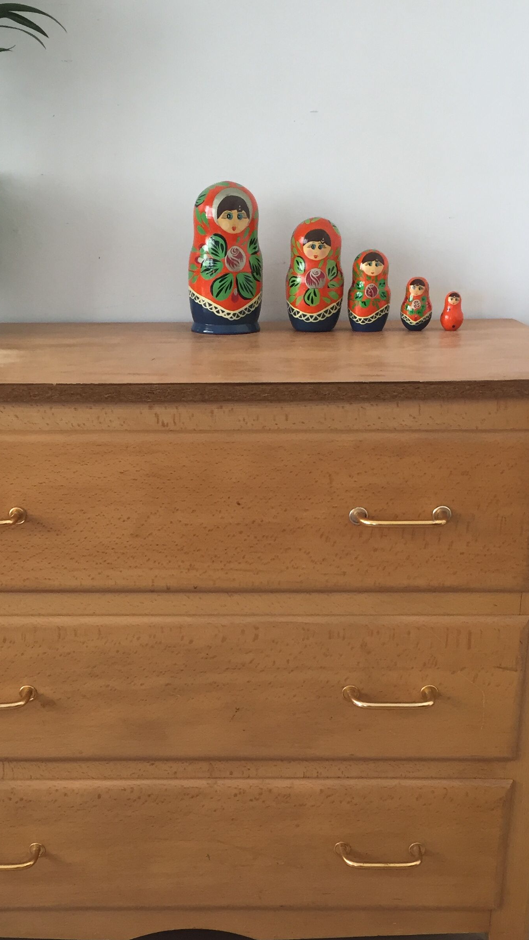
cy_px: 564
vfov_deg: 47.1
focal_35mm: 43
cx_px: 195
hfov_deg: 27.6
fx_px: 1072
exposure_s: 1/33
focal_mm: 4.15
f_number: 2.2
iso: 80
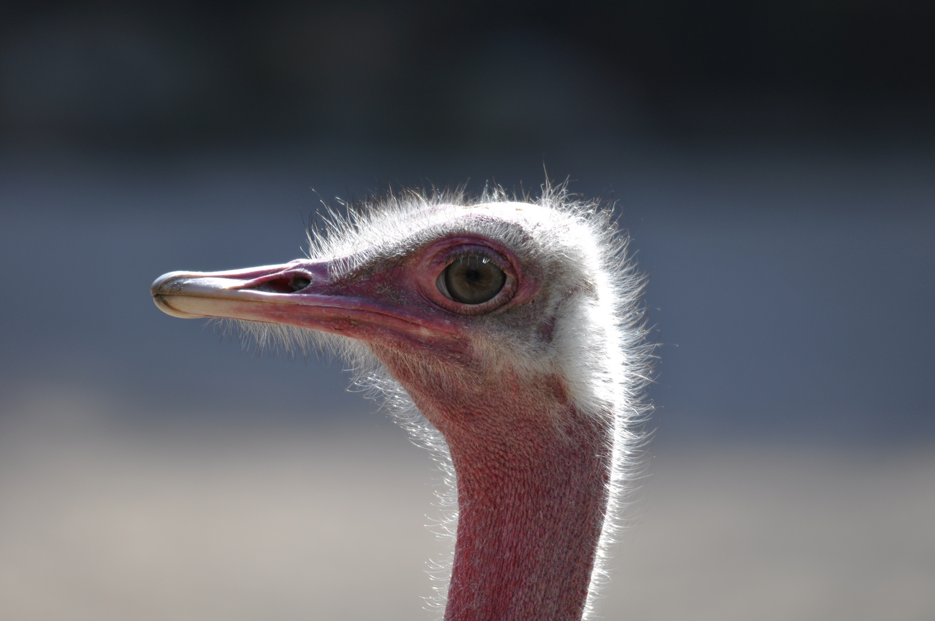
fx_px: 15564
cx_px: 468
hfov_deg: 3.4
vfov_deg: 2.3
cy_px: 310
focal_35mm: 600
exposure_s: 1/250
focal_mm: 400
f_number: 5.6
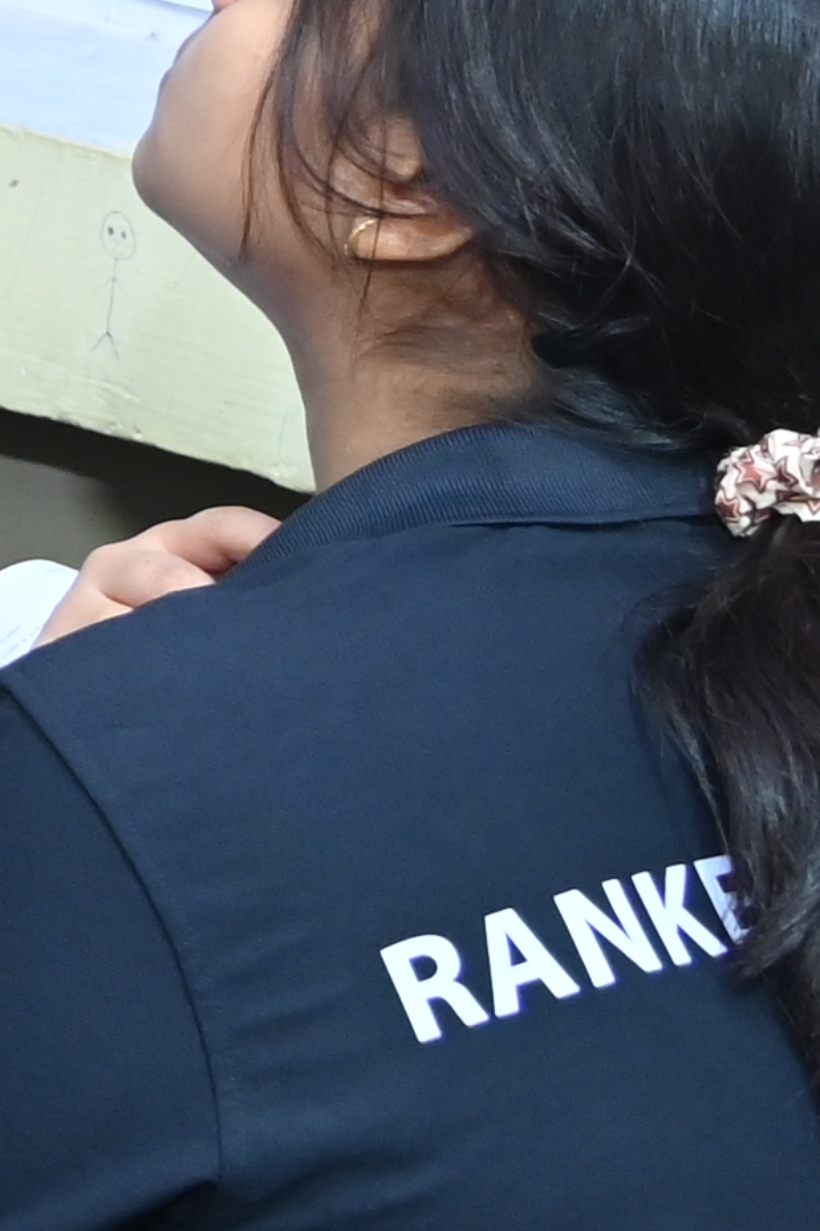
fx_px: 6013
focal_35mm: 176
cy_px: -240
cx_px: -2059
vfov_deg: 11.5
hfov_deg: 6.7
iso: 1250
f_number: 5.6
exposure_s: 1/125
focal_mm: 27
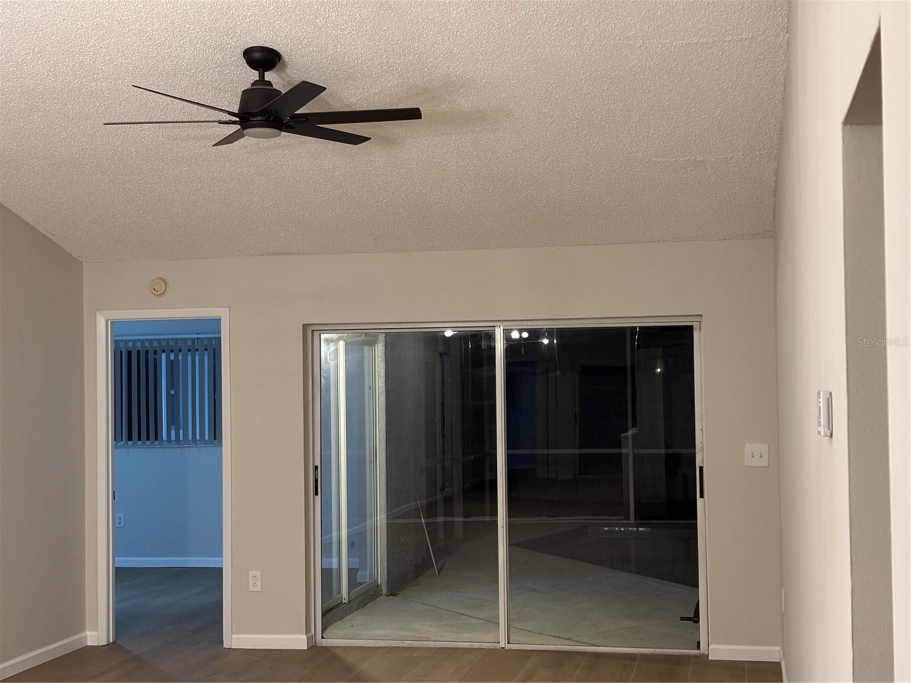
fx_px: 1369
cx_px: 456
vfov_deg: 28.0
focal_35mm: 52
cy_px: 342
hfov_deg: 36.8
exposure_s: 1/30
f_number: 1.6
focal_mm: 5.96
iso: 250
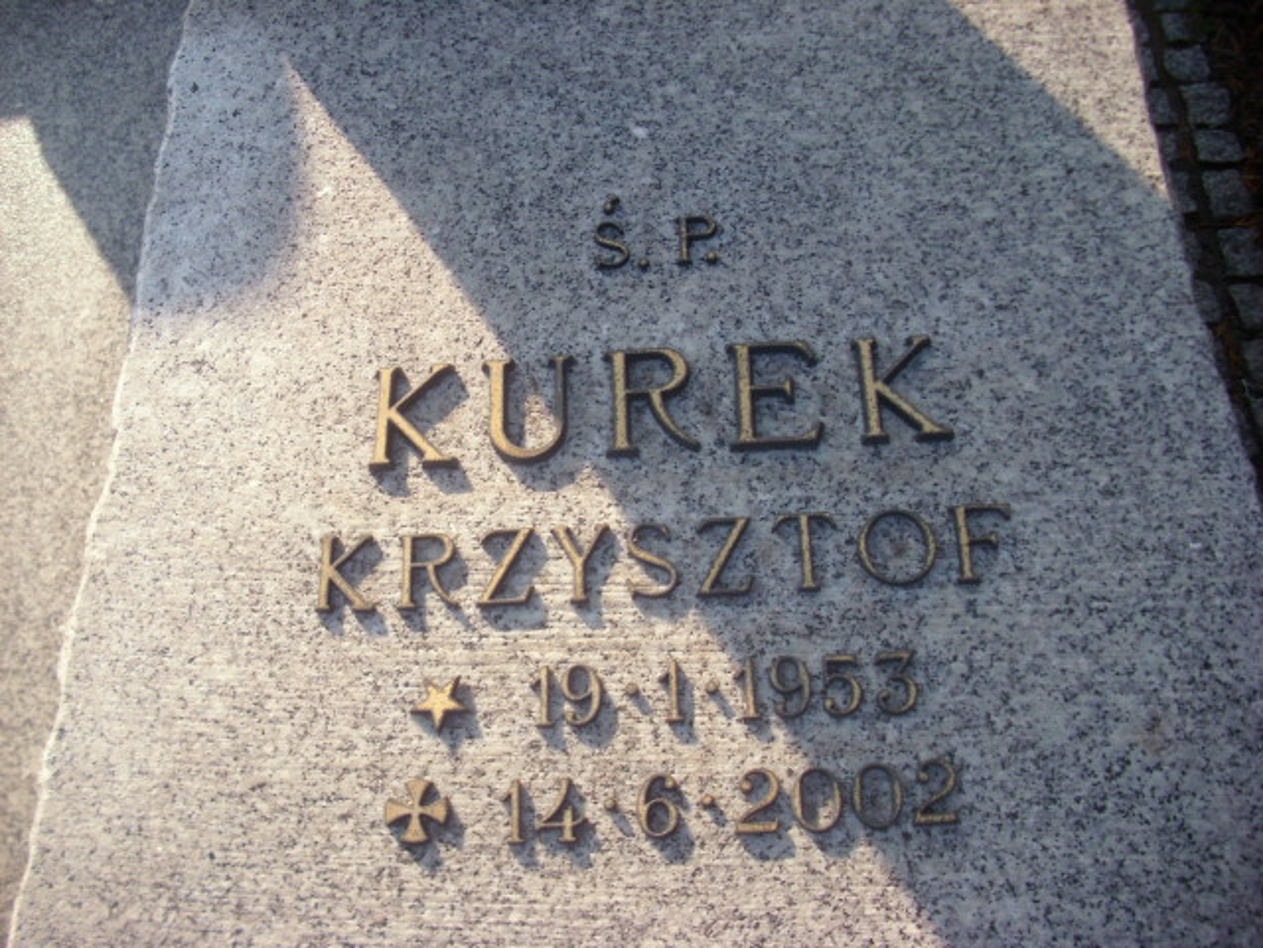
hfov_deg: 50.1
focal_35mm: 37
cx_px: 632
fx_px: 1350
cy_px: 474
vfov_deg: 38.7
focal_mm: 6.2
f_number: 2.8
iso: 50
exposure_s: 1/96
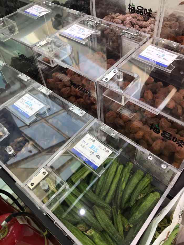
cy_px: 122
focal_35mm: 28
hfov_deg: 49.8
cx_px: 92
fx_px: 198
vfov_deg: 63.4
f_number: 1.8
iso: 20
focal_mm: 3.99
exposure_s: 1/217
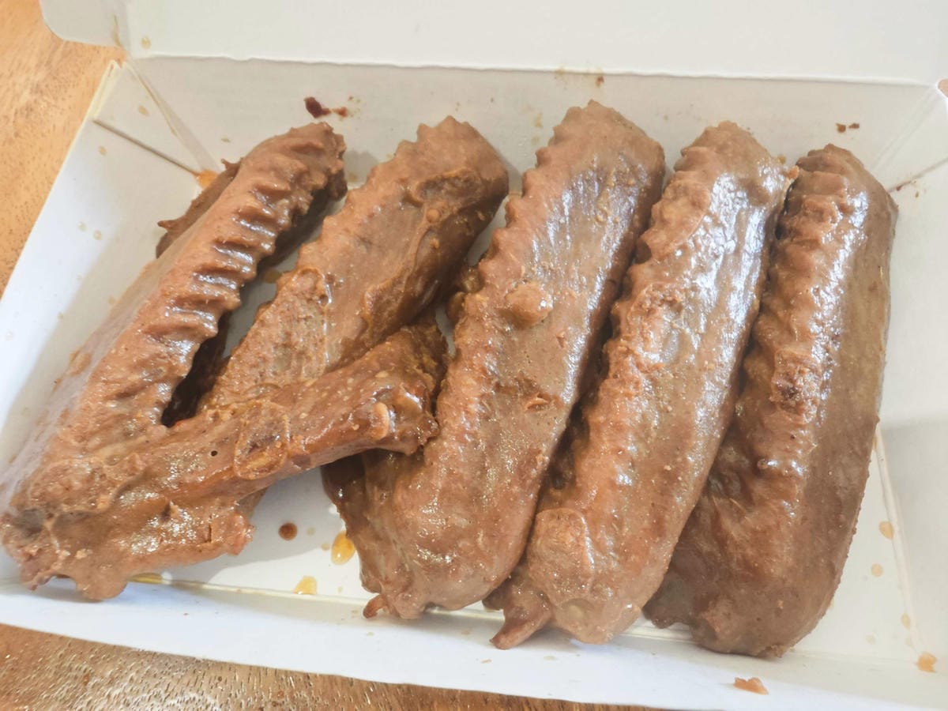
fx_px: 630
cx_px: 474
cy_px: 356
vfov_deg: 58.9
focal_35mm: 23
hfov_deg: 73.9
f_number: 1.8
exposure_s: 1/30
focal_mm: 2.03
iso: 250
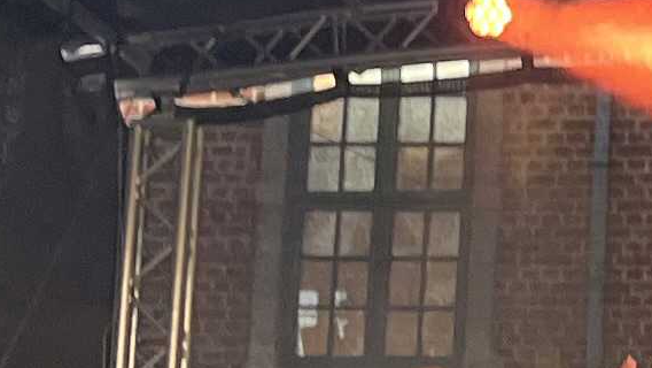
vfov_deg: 6.0
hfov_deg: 10.1
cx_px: 1201
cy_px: 51
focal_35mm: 201
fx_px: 3476
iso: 125
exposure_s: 1/104
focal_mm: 5.1
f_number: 1.6
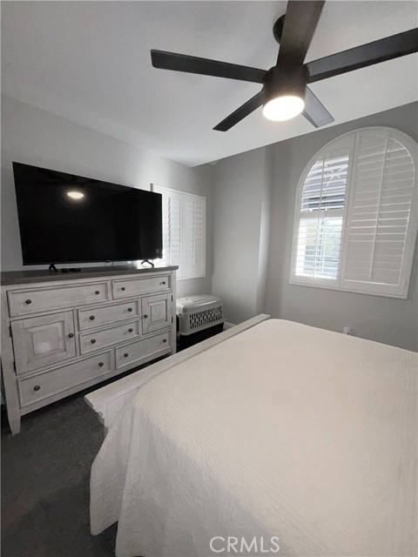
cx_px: 209
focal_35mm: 14
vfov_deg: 102.1
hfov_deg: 85.7
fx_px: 225
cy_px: 278
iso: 80
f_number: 2.2
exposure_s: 1/96
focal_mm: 2.22
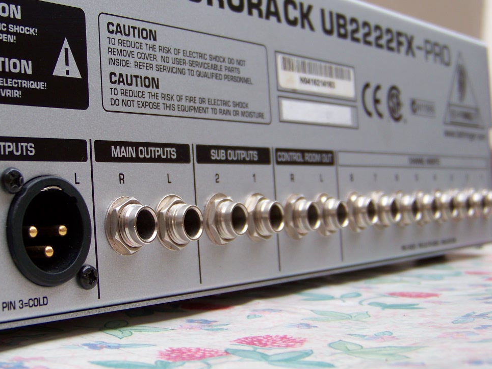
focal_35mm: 65
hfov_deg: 29.7
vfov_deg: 22.6
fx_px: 924
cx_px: 191
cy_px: 179
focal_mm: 7.6
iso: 64
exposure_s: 1/320
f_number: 2.8
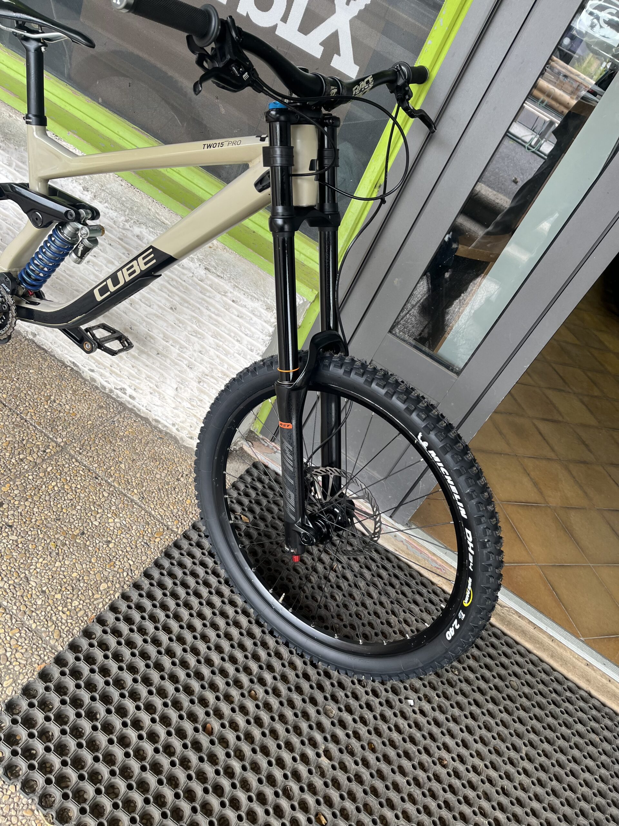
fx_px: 620
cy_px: 413
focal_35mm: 26
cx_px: 310
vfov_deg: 67.3
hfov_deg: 53.1
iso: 50
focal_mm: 5.1
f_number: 1.6
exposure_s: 1/122
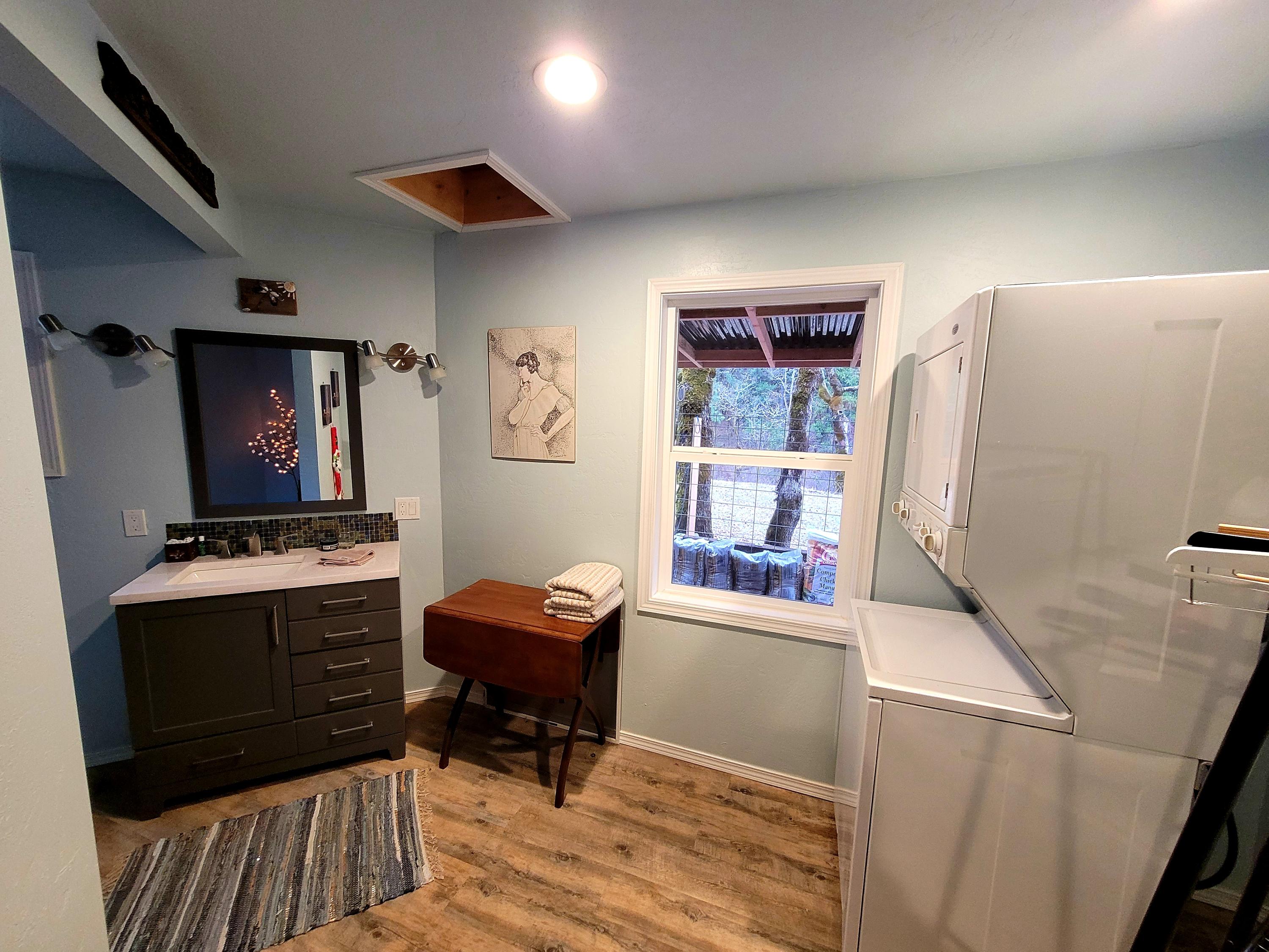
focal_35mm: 13
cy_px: 476
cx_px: 634
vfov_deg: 89.9
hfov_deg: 106.2
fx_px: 477
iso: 320
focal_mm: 1.74
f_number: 2.2
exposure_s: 1/59
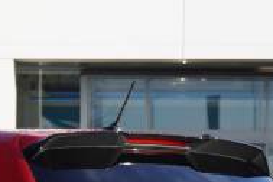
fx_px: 1658
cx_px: 23
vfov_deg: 6.2
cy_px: 261
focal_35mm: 219
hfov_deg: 9.4
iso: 125
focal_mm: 43
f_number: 5.6
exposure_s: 1/160
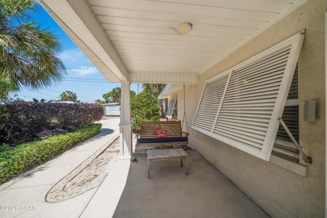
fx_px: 109
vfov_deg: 90.0
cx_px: 164
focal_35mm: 12
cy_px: 109
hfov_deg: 112.6
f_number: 5.6
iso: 100
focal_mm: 12
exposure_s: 1/320
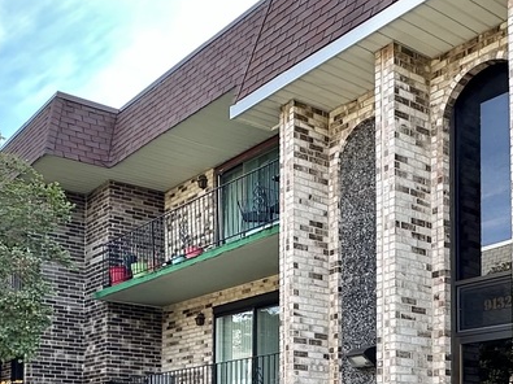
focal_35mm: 51
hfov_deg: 37.4
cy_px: 411
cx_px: 223
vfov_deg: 26.5
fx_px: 756
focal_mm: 2.22
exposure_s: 1/227
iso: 40
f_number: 2.2
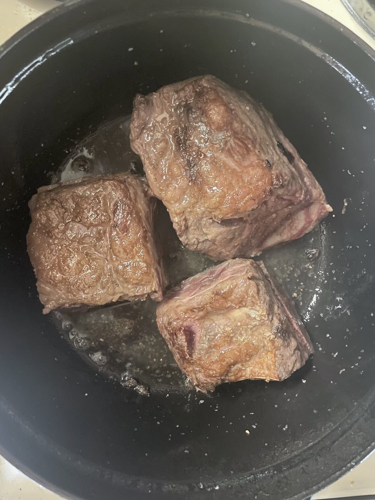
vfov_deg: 67.3
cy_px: 250
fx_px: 376
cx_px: 188
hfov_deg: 53.1
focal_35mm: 26
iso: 500
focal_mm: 4.2
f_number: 1.6
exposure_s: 1/12
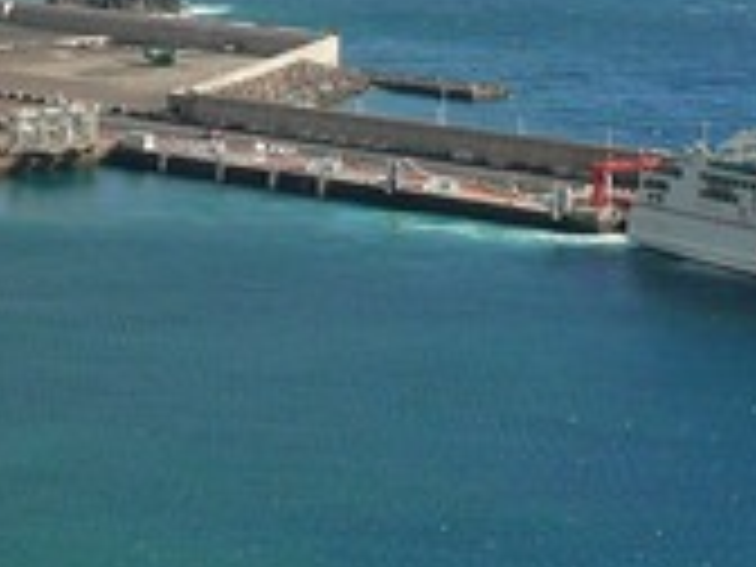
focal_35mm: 156
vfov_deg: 9.5
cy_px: 140
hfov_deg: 12.5
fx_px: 3407
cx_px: 22
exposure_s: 1/250
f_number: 4.5
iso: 100
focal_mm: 7.4
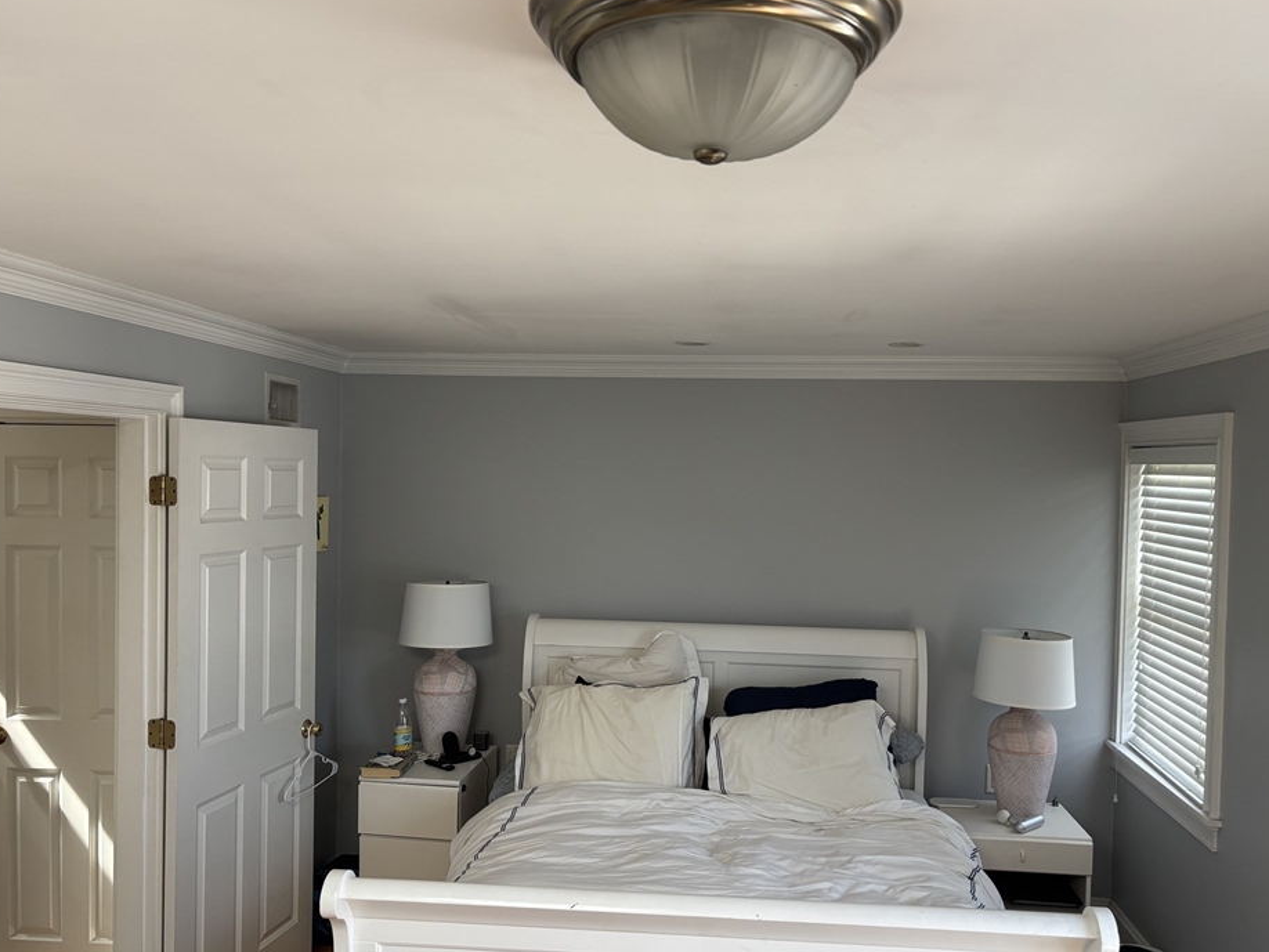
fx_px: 1063
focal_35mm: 29
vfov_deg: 48.2
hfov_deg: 61.6
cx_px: 643
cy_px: 499
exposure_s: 1/121
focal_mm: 5.96
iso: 100
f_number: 1.6
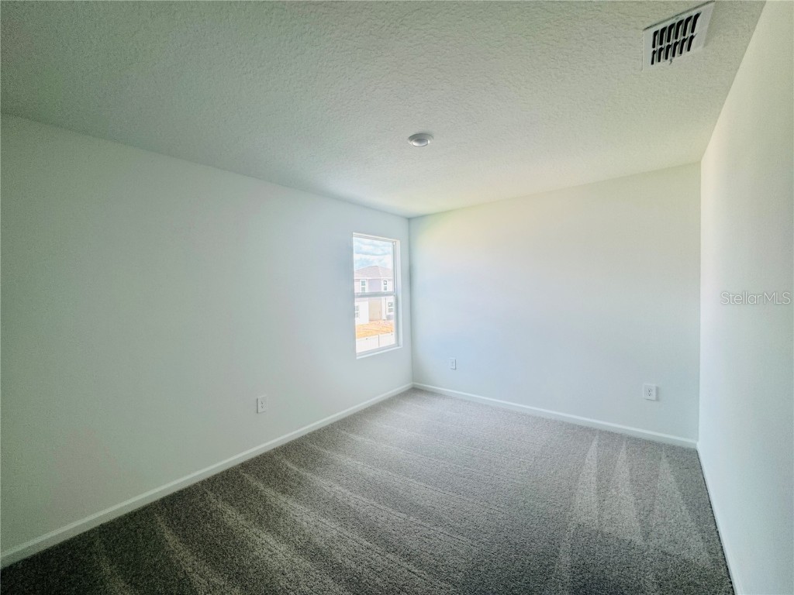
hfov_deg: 102.1
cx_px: 397
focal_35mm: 14
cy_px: 298
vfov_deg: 85.7
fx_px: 321
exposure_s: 1/99
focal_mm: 2.22
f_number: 2.2
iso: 50
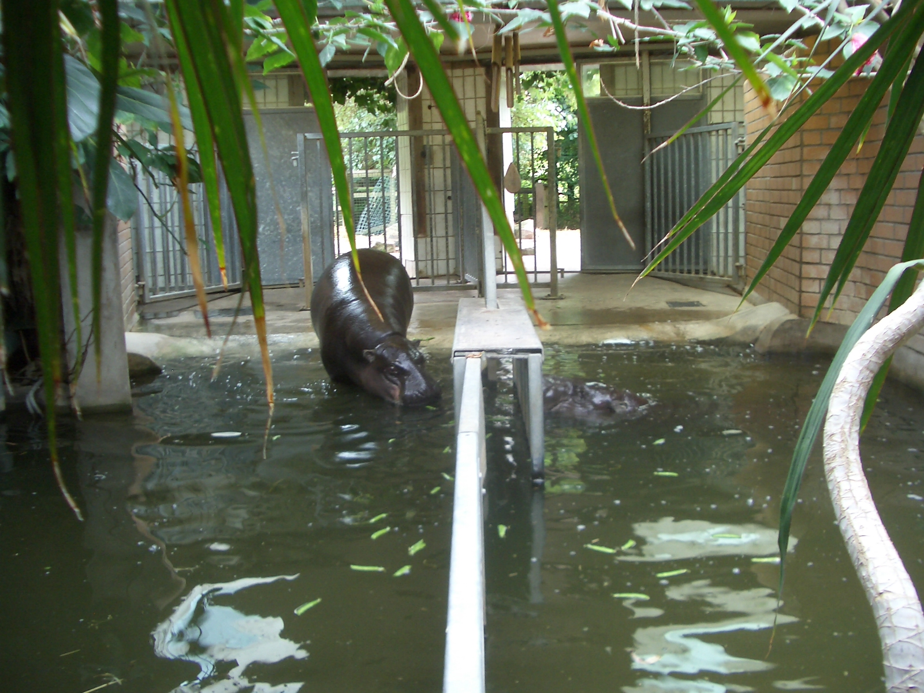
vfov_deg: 40.7
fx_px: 934
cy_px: 346
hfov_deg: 52.6
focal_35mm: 35
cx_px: 462
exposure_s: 1/50
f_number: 2.6
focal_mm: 5.8
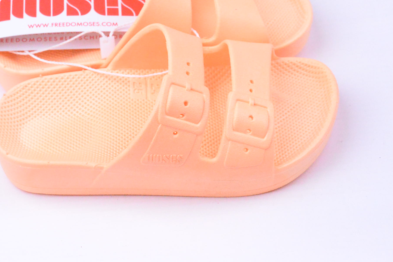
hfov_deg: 20.4
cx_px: 179
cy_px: 57
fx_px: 1092
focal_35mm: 100
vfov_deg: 13.6
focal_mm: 60
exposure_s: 1/4000
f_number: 10
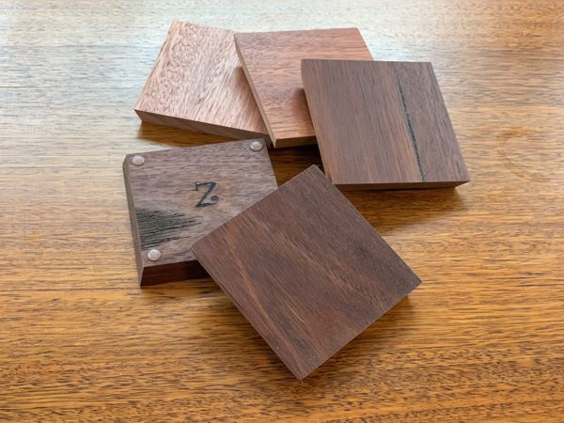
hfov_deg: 36.8
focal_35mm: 52
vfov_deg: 28.0
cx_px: 282
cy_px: 212
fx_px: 847
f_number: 2.4
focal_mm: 6
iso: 250
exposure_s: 1/60
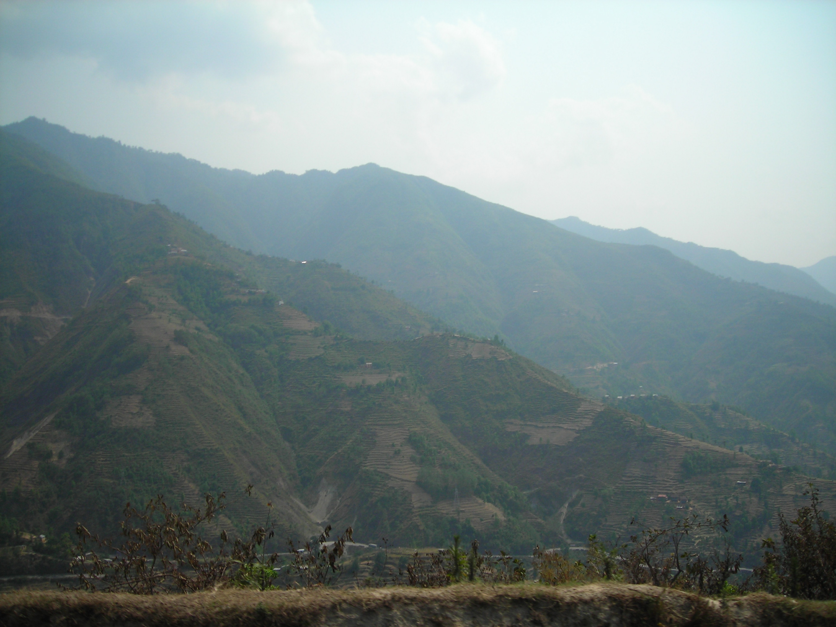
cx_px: 418
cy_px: 314
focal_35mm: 38
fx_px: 918
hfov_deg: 49.0
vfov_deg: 37.7
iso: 50
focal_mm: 6.3
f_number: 6.4
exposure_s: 1/214
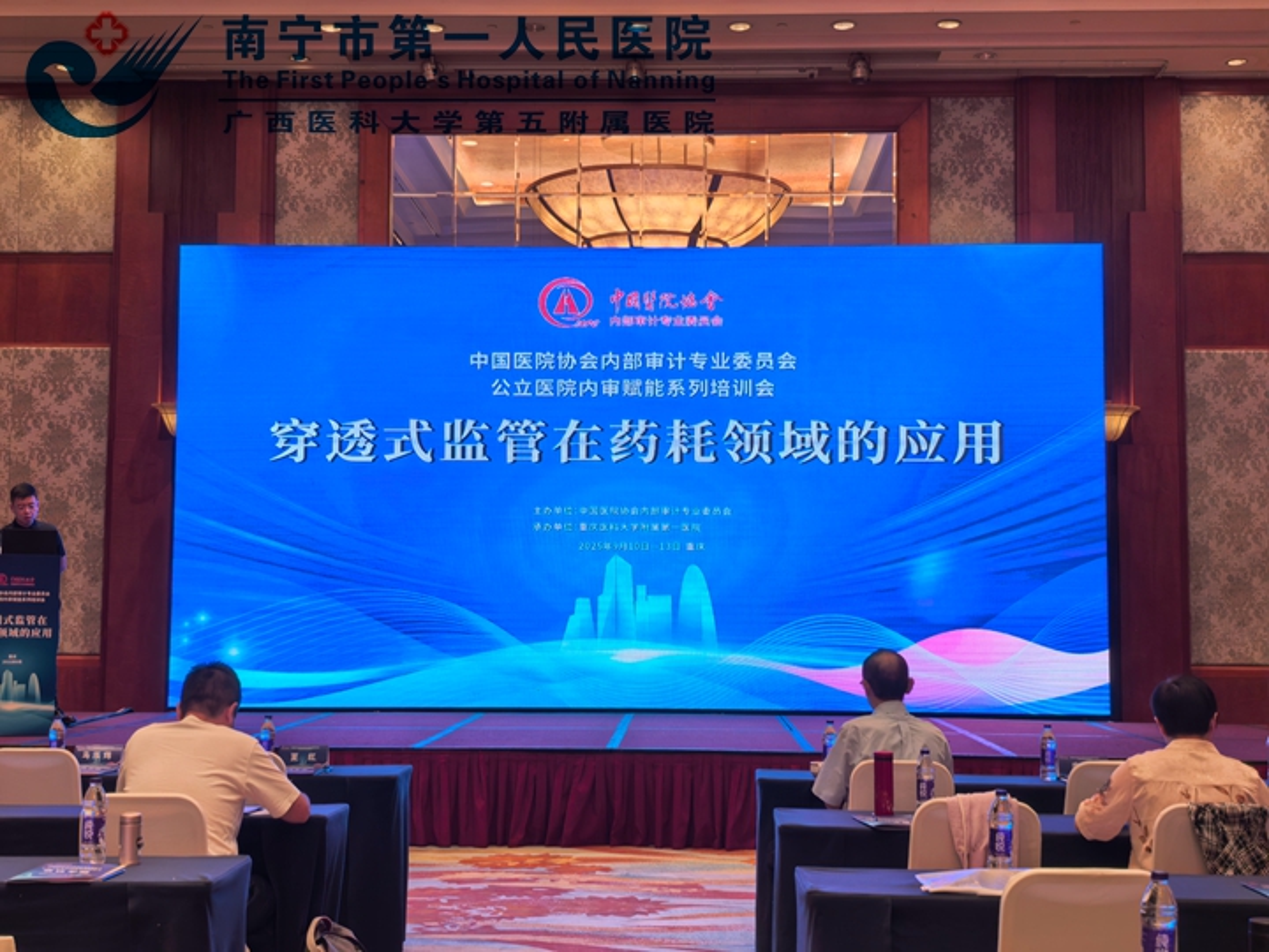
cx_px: 634
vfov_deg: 30.3
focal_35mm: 48
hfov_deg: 39.7
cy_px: 476
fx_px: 1760
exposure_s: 1/100
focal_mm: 6.98
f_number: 1.4
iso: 64
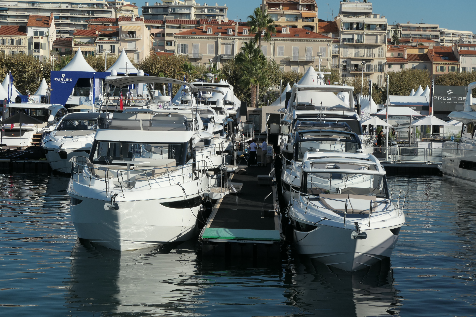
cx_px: 238
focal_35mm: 75
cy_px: 158
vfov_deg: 18.2
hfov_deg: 27.0
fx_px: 992
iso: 125
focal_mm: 27.4
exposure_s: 1/640
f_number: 7.1
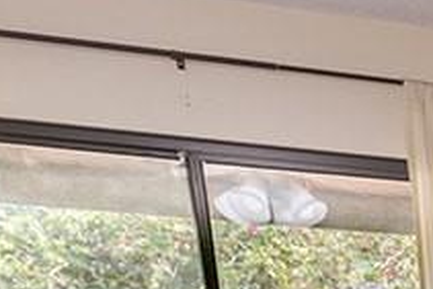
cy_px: 685
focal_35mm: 106
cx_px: 1356
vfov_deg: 11.0
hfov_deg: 10.9
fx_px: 1276
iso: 200
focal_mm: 14
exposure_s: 1/100
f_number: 8
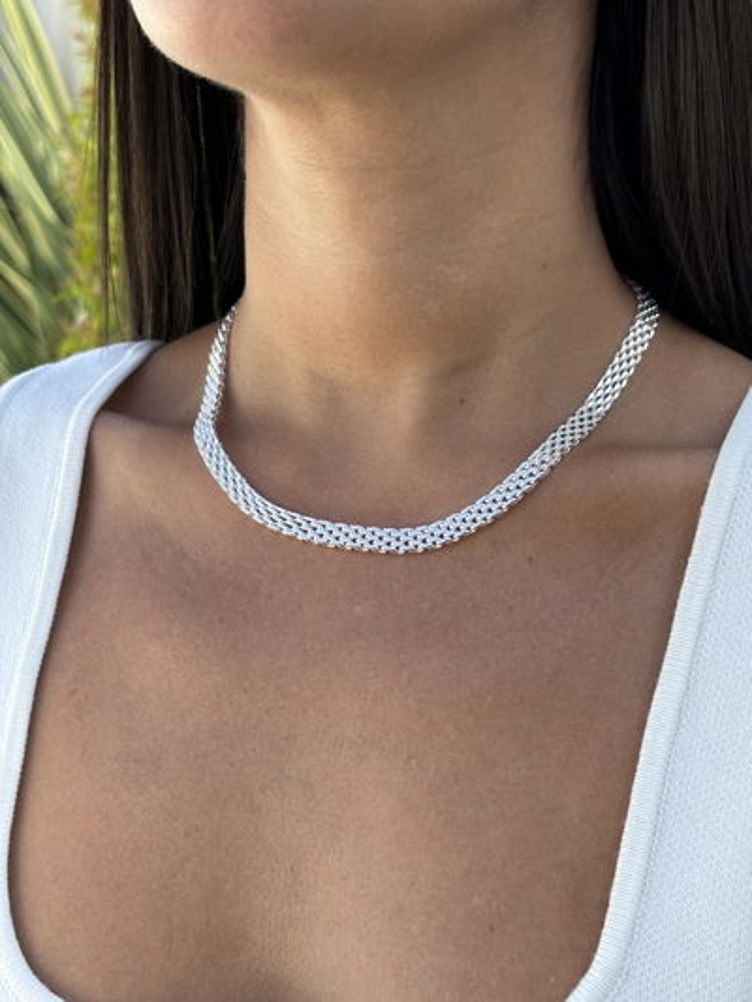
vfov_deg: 36.8
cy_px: 501
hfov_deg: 28.0
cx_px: 376
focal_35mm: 52
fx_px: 1506
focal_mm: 5.96
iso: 32
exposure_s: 1/568
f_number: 1.6
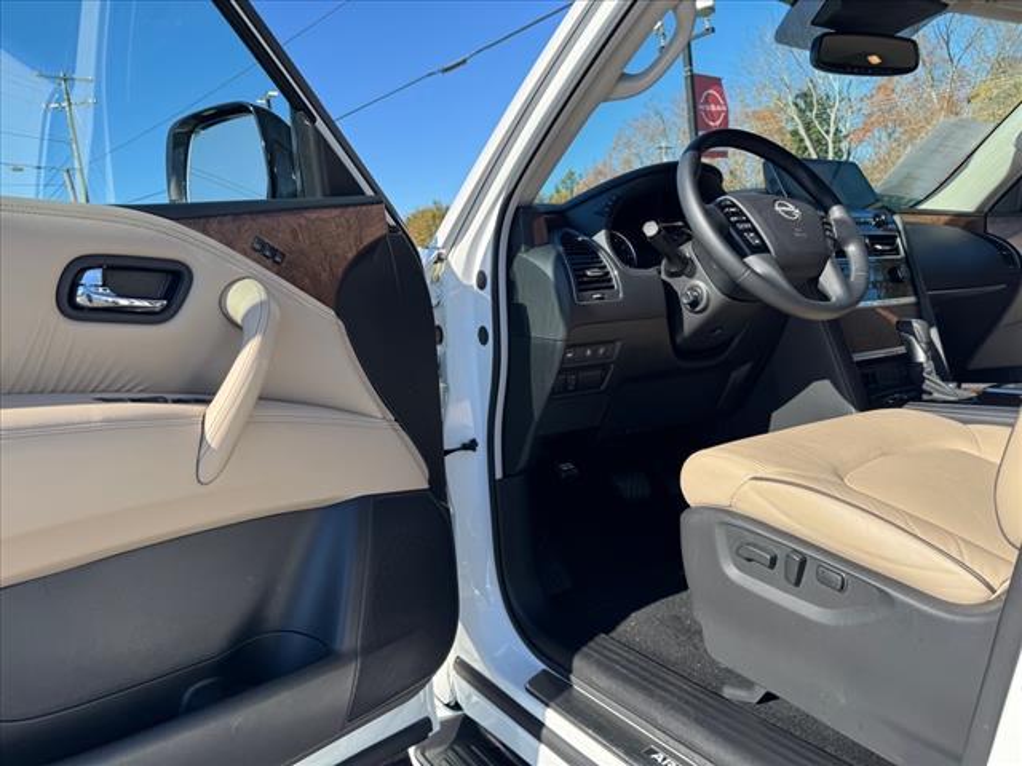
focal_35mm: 24
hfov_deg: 71.6
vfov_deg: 56.8
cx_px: 511
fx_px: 709
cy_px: 383
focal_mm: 6.76
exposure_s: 1/1721
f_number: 1.78
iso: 80
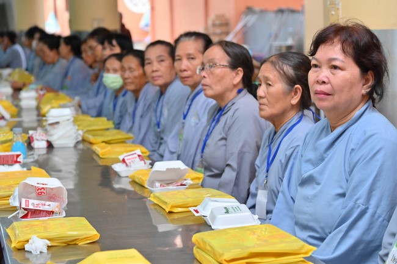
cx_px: 198
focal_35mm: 78
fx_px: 860
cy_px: 132
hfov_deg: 26.0
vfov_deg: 17.5
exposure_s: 1/125
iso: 1000
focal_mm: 78
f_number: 5
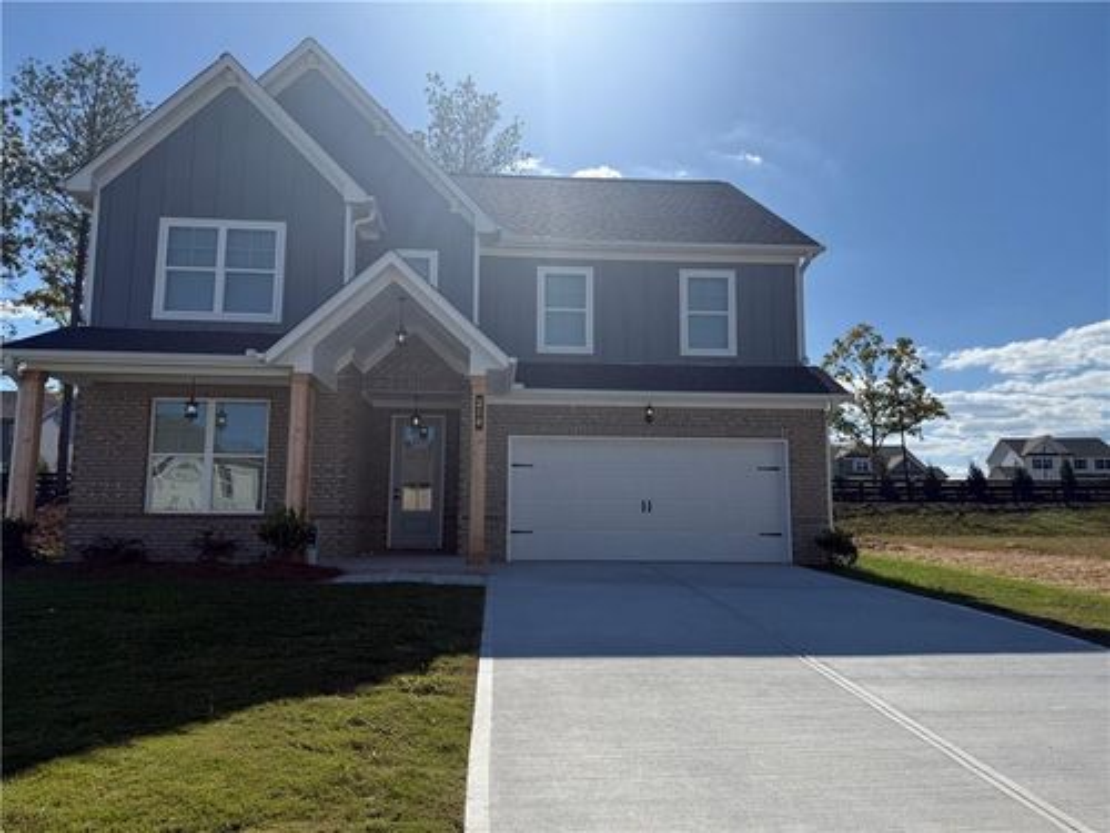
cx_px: 555
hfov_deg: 71.6
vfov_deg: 56.8
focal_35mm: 24
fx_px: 770
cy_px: 416
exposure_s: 1/9091
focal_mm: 6.76
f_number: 1.78
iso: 100
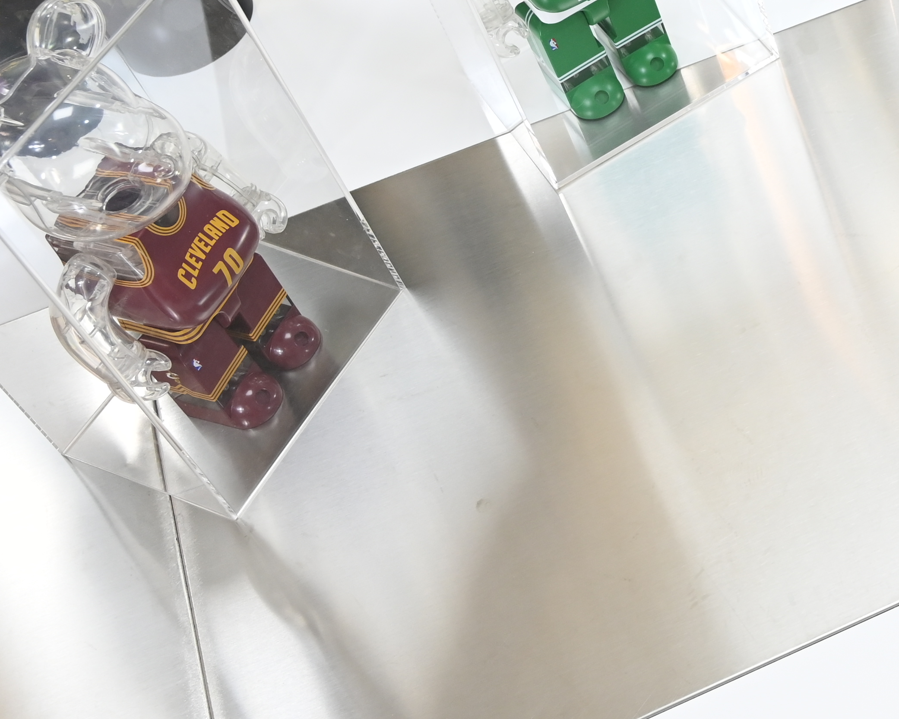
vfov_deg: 18.7
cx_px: 1216
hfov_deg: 21.2
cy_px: 50
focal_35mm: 80
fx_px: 2138
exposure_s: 1/80
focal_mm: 29.5
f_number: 5.6
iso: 640
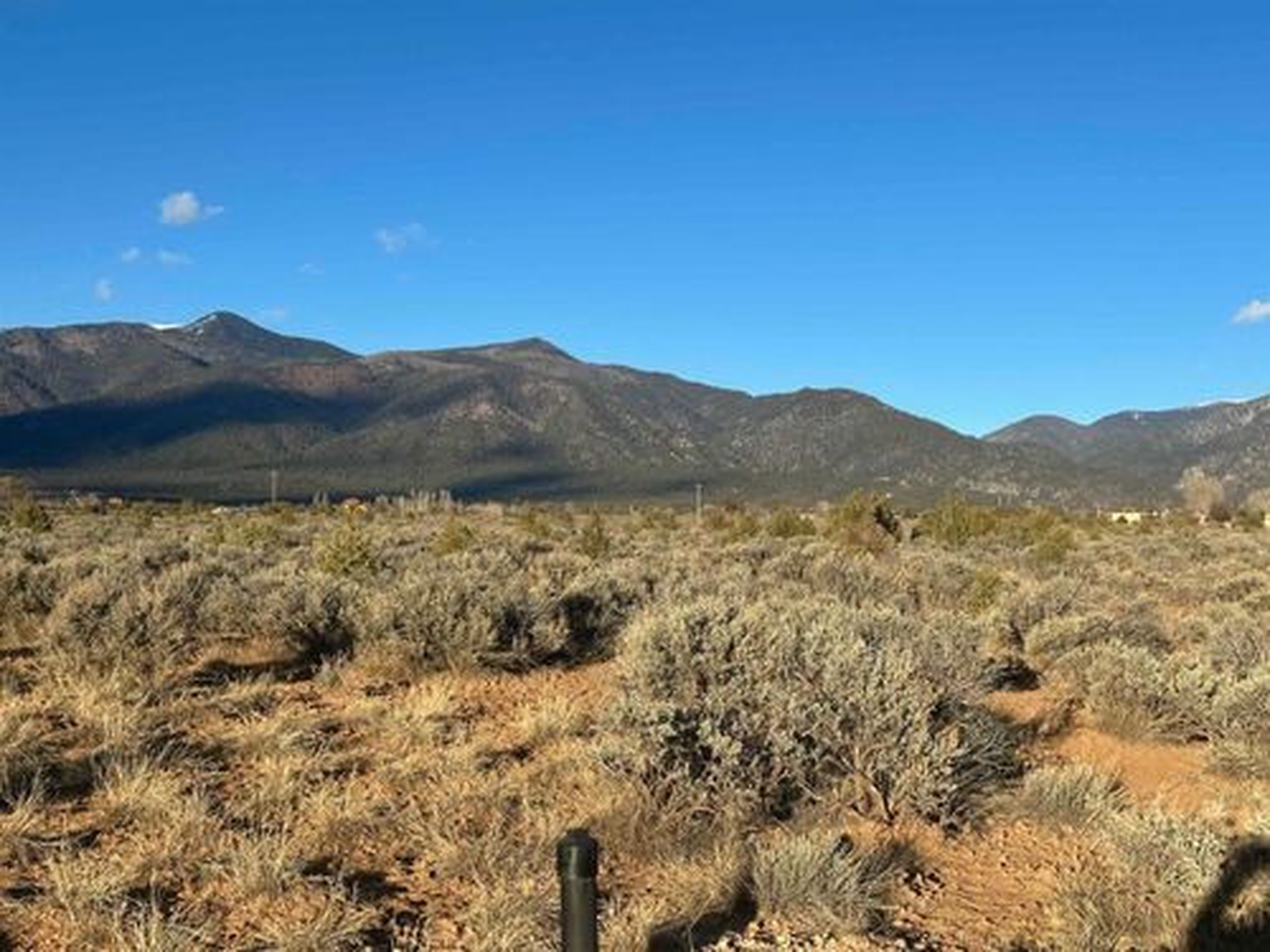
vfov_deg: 30.3
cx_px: 635
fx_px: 1761
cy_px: 476
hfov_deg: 39.7
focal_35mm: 48
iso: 64
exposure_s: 1/3058
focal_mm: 6.86
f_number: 1.78
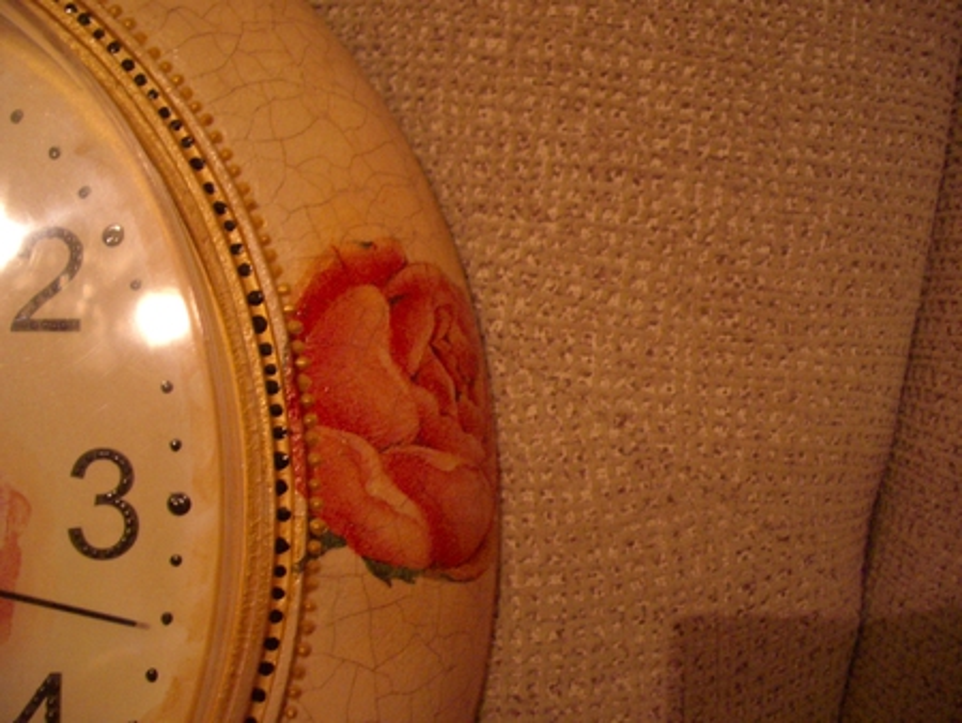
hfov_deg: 52.6
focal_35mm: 35
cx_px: 481
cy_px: 362
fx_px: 973
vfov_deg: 40.7
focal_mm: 5.8
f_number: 2.6
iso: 200
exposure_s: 1/8
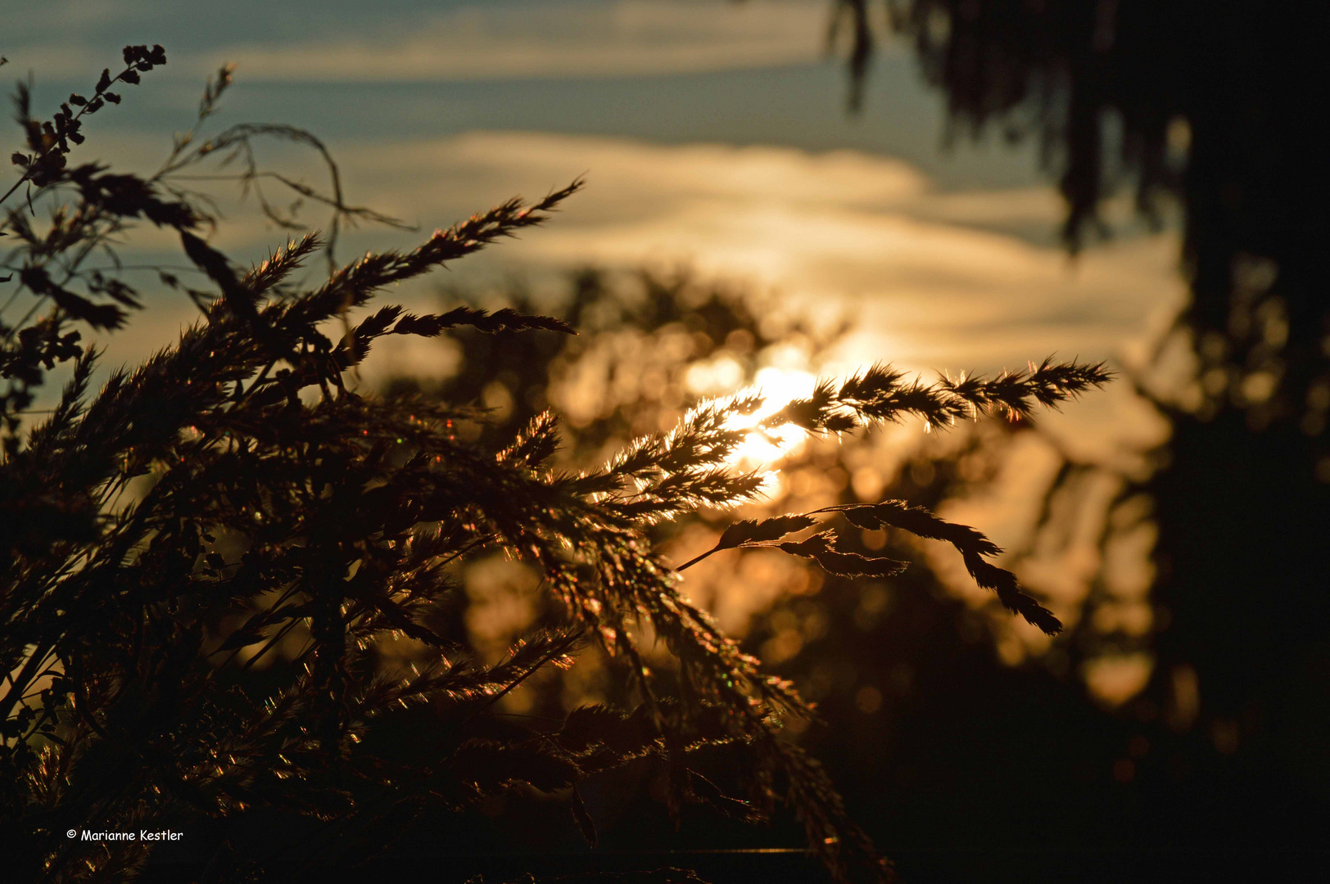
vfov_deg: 8.7
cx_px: 665
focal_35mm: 158
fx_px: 5814
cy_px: 442
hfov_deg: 13.1
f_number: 20
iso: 200
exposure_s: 1/1250
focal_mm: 105
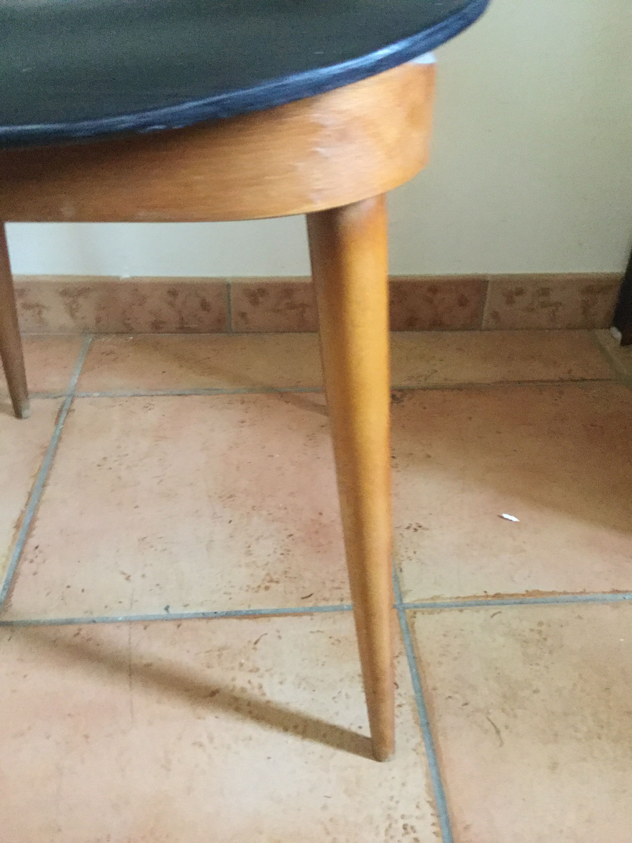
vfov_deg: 58.4
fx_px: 755
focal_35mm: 31
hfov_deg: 45.4
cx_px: 316
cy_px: 422
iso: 320
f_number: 2.4
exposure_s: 1/17
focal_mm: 3.3
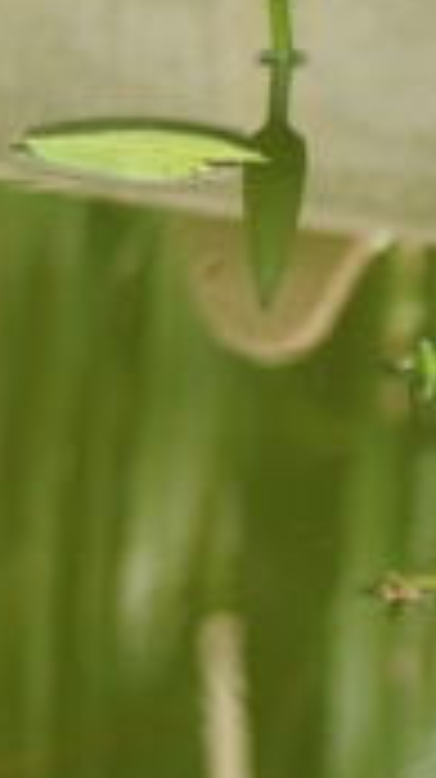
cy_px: 960
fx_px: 14979
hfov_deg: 1.7
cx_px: 1411
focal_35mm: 727
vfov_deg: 3.0
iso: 100
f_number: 2.8
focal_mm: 100
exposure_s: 1/200
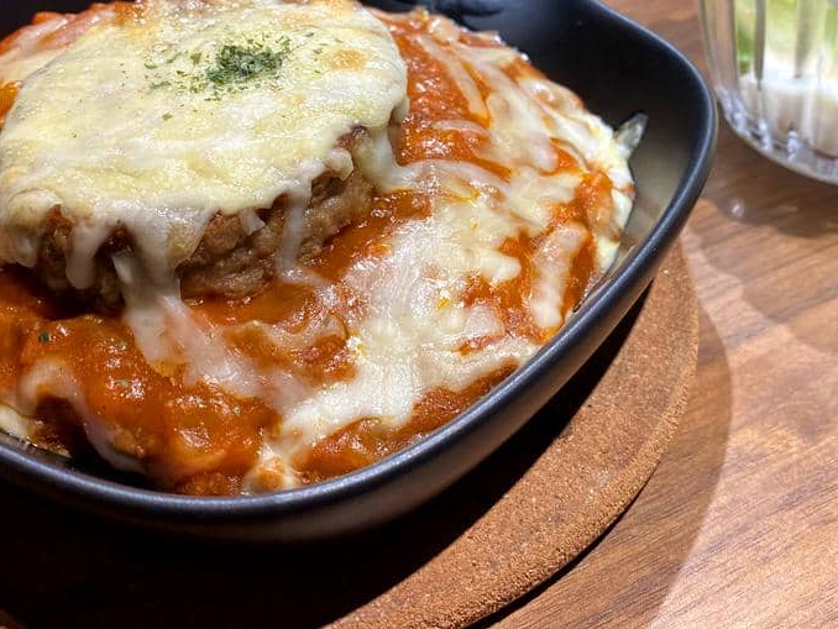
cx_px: 431
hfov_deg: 41.2
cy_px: 161
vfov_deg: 31.0
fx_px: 1114
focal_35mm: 46
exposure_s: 1/120
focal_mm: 4.25
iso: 100
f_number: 1.8
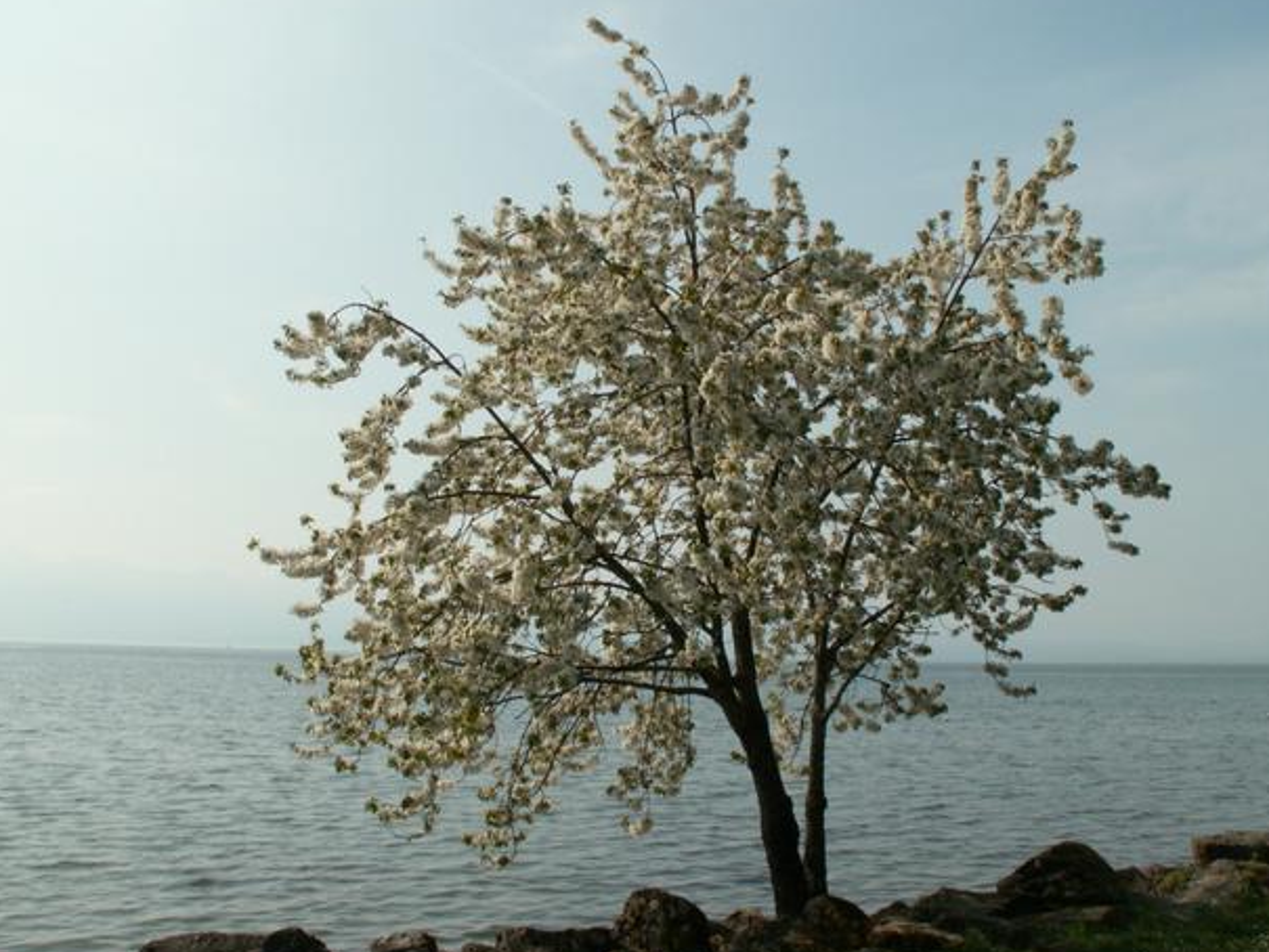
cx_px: 629
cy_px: 478
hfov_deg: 50.1
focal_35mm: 37
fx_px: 1357
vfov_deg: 38.7
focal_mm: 5.86
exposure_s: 1/250
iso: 50
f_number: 8
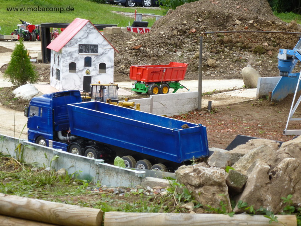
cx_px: 150
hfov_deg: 17.4
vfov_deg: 13.1
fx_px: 983
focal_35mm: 113
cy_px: 113
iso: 200
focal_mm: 20.2
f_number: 5.1
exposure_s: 1/200
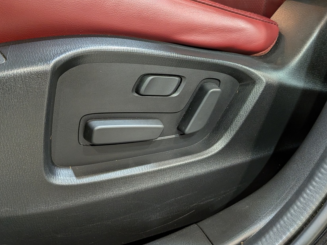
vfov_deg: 46.5
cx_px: 172
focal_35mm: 30
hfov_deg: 59.9
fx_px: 283
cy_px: 97
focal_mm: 4.53
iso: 437
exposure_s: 1/60
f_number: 1.7
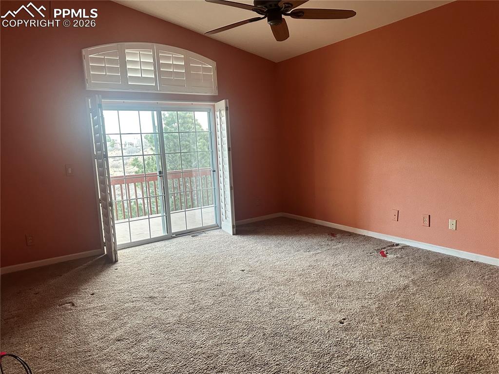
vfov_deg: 56.8
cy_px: 187
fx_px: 346
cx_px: 250
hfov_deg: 71.6
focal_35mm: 24
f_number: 1.78
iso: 400
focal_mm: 6.86
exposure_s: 1/60
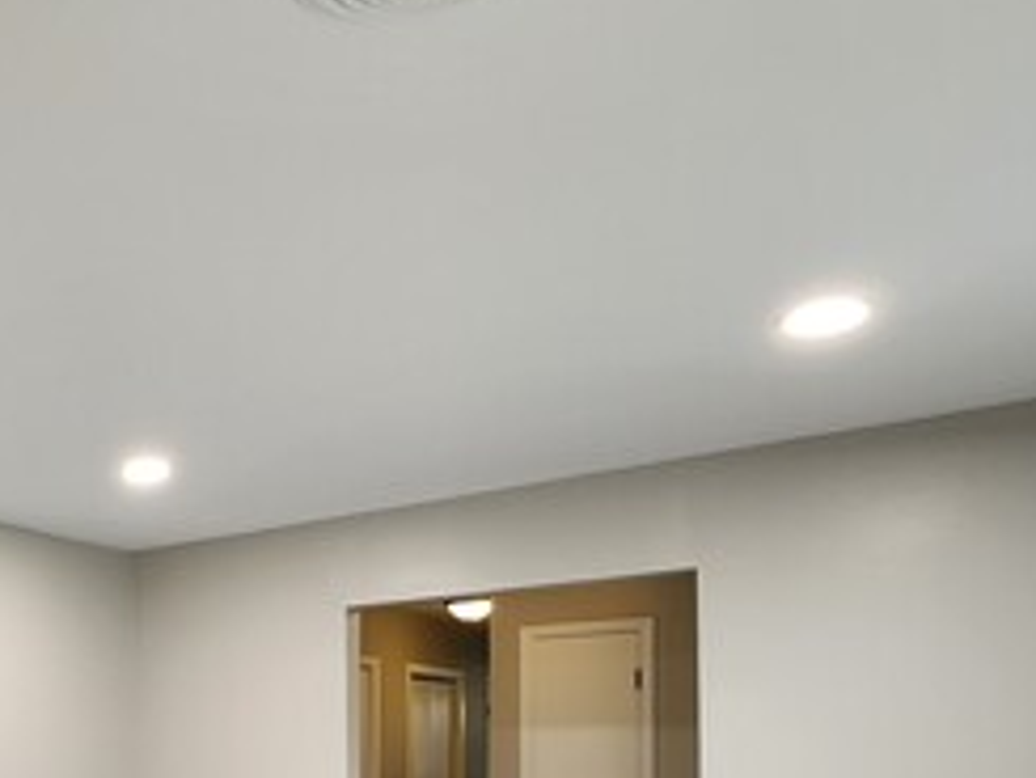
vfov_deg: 37.3
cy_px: 782
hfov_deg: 43.0
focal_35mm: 34
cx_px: -85
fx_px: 1018
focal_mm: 2.2
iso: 200
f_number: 2.2
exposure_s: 1/60
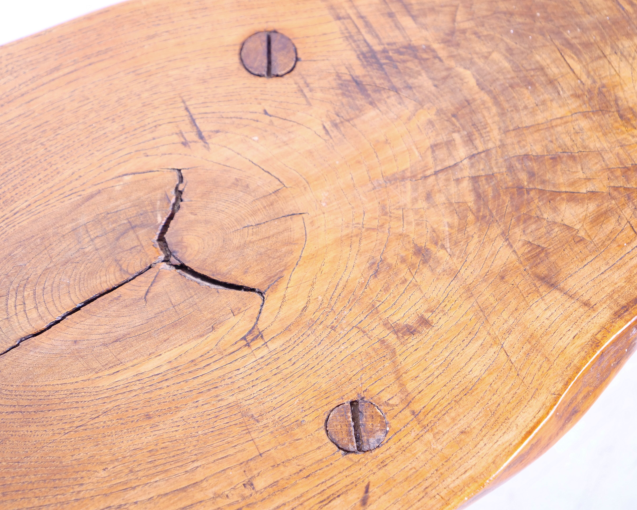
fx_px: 1904
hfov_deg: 19.0
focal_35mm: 101
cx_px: 334
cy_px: 253
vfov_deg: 15.2
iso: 400
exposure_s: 1/4
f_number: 3.9
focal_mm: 48
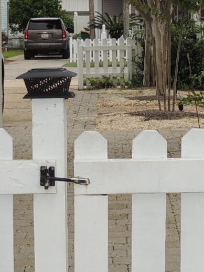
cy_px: 109
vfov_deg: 18.7
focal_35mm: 105
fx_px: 825
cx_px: 63
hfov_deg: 14.1
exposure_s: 1/1000
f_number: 3
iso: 100
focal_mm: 4.3
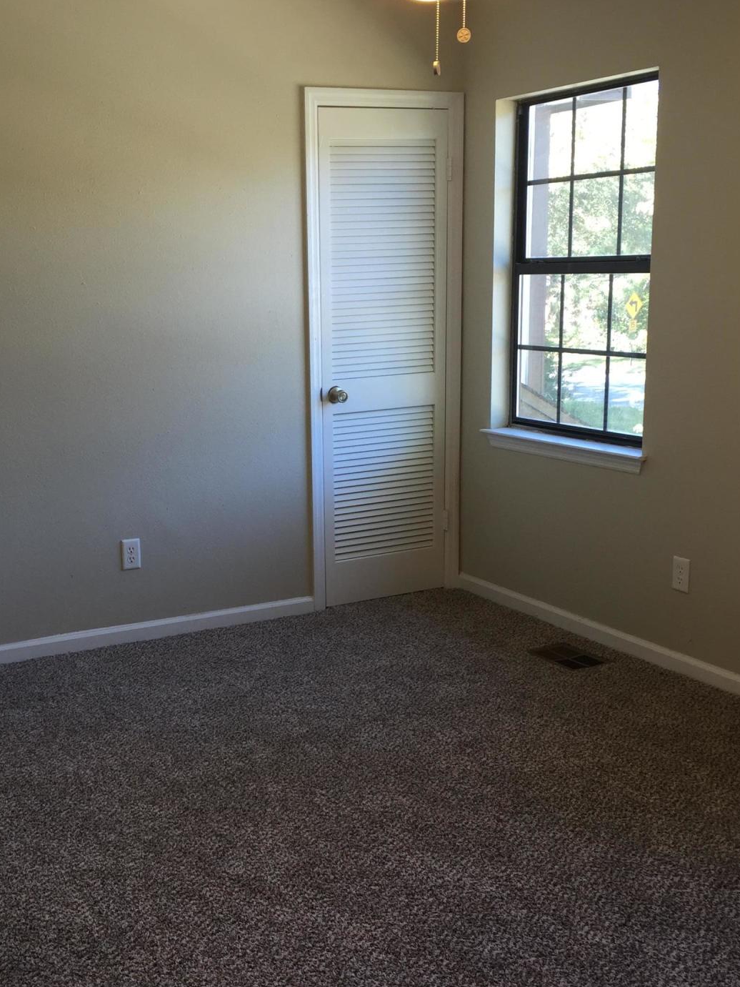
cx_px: 256
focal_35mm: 42
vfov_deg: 44.7
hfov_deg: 34.1
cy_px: 553
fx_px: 1197
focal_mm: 4.15
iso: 32
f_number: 2.2
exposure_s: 1/40
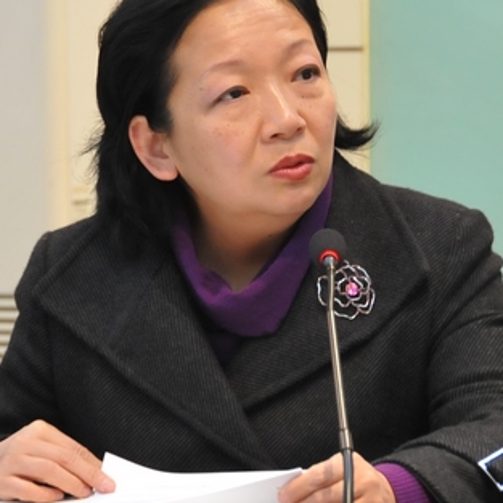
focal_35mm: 220
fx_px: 3617
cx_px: 241
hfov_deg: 8.0
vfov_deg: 8.0
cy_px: 206
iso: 1600
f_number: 5.3
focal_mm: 90
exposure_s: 1/10
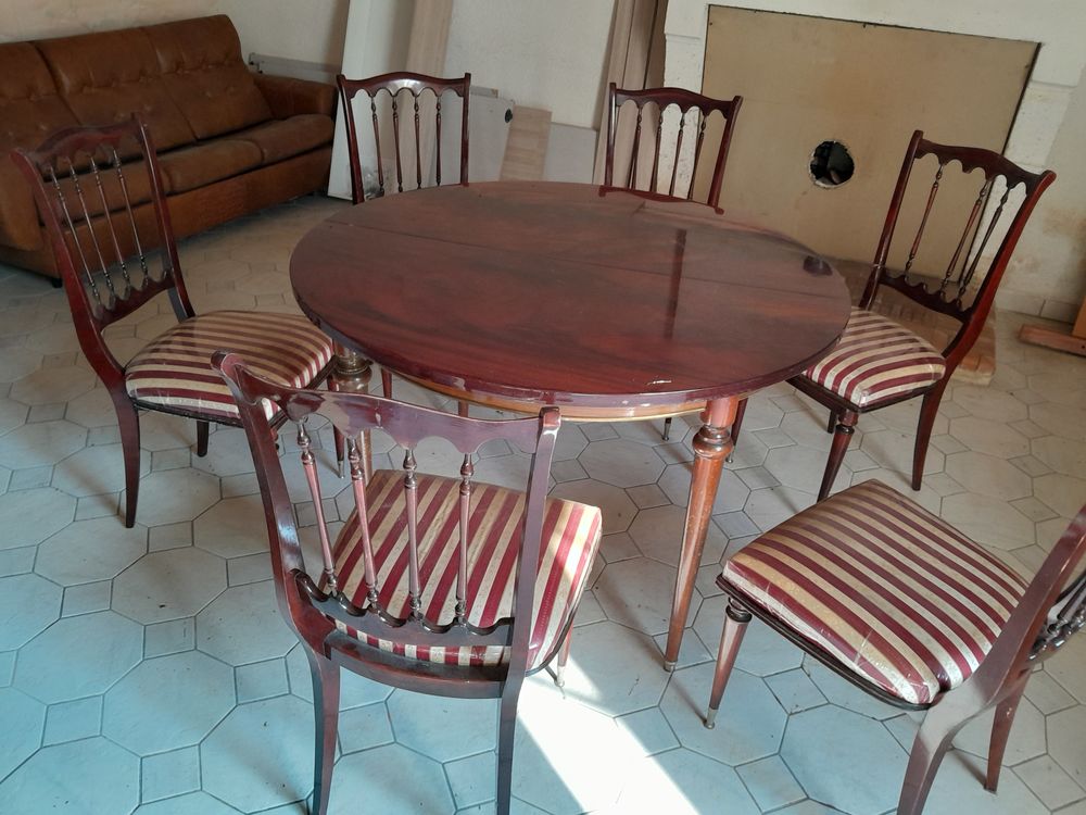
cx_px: 543
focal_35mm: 26
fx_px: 816
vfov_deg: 53.1
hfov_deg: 67.3
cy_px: 408
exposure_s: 1/50
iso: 200
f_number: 1.8
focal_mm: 3.98
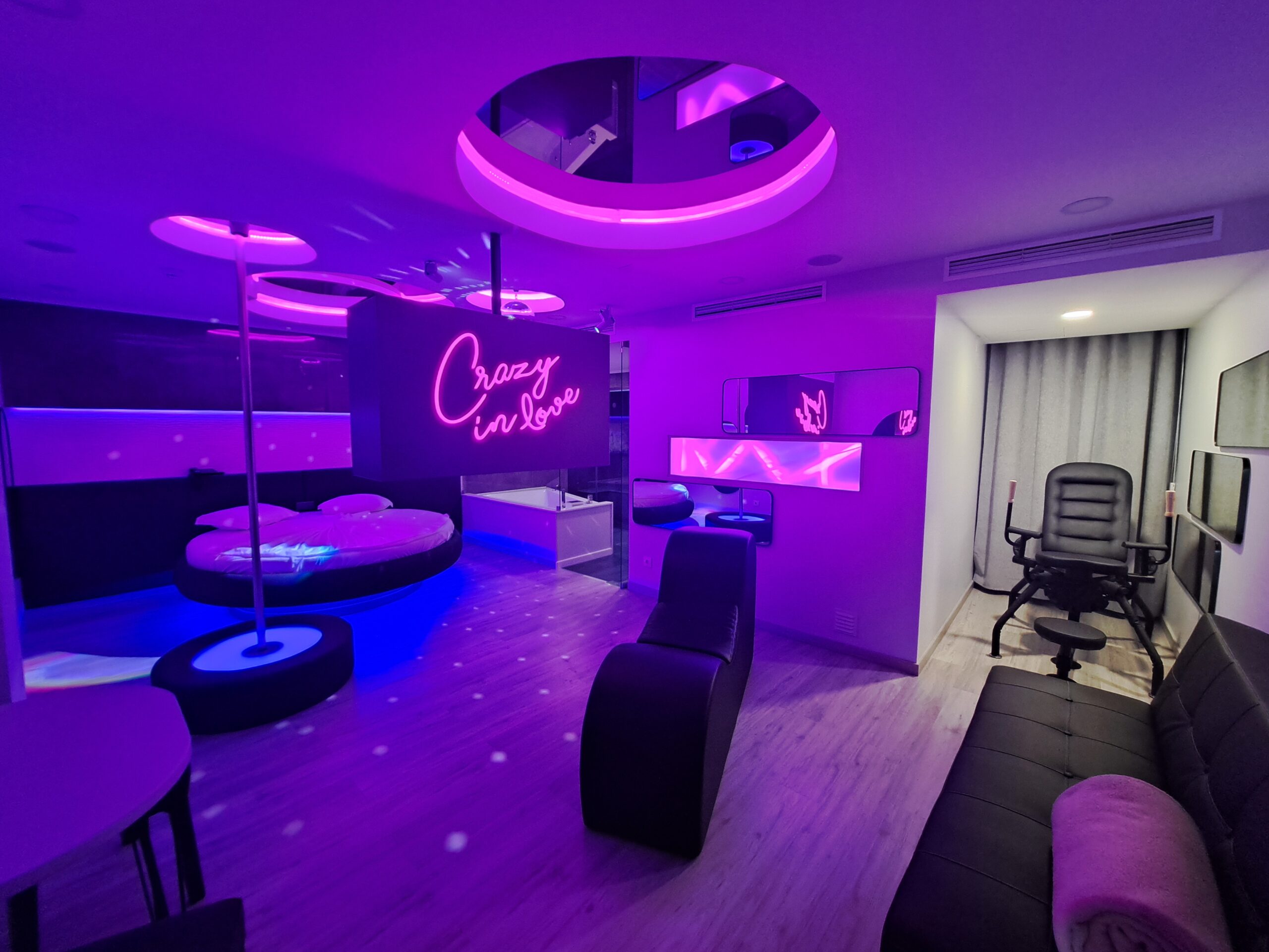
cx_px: 634
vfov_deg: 89.9
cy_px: 476
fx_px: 477
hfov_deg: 106.2
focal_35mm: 13
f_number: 2.2
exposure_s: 1/33
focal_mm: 1.74
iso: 200
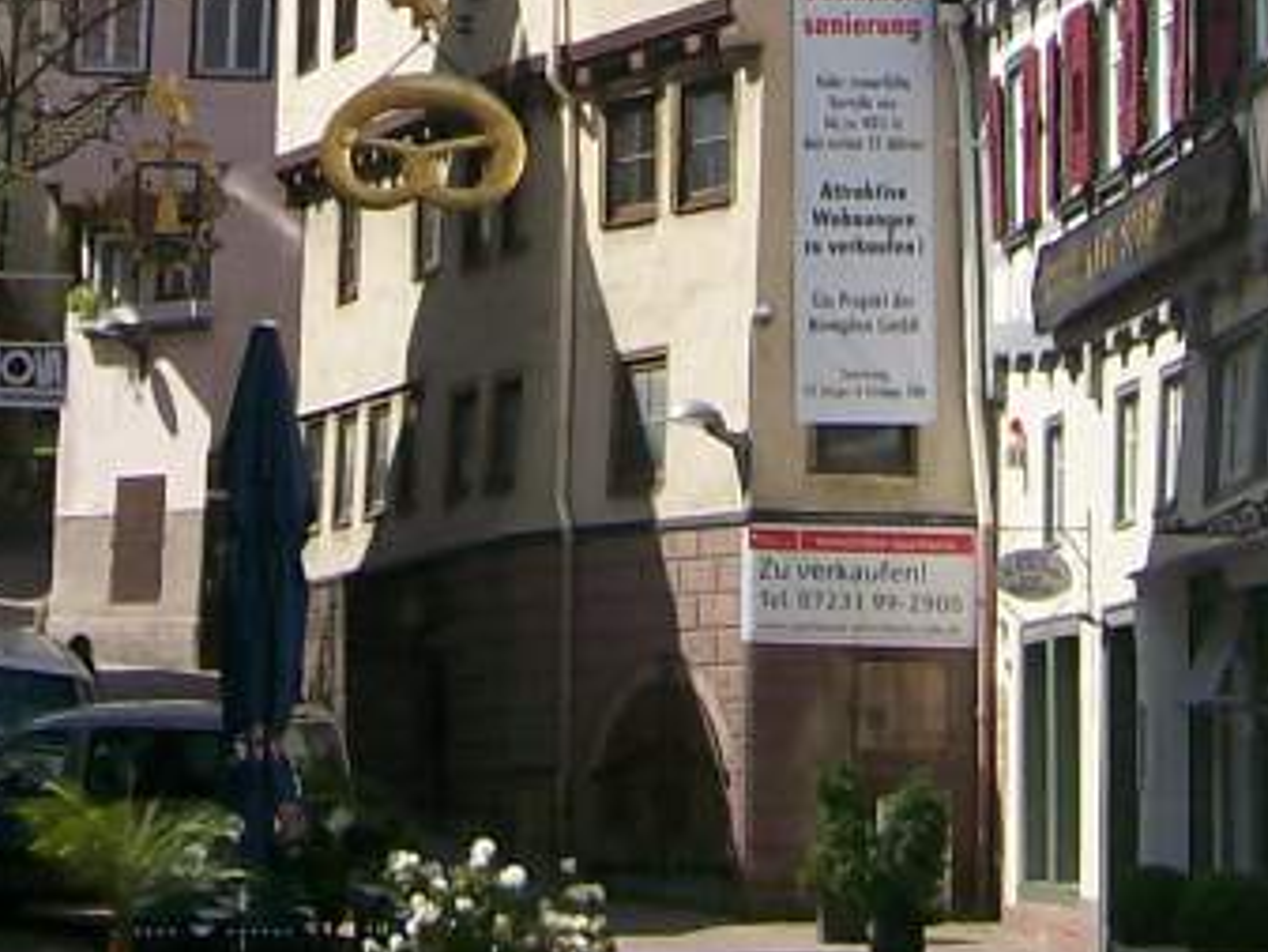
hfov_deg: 14.8
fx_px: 4874
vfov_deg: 10.6
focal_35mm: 133
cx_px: 515
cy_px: -625
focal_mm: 5.8
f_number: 7.2
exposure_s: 1/254
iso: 80
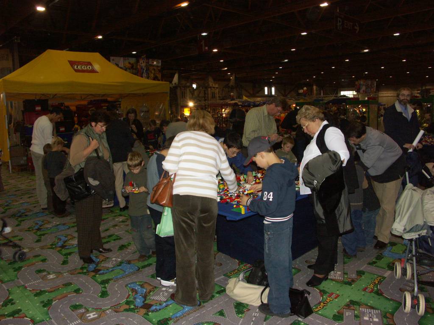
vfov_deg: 49.7
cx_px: 217
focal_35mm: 28
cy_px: 162
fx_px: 351
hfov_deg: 63.4
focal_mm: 7.2
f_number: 4.5
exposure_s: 1/50
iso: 200
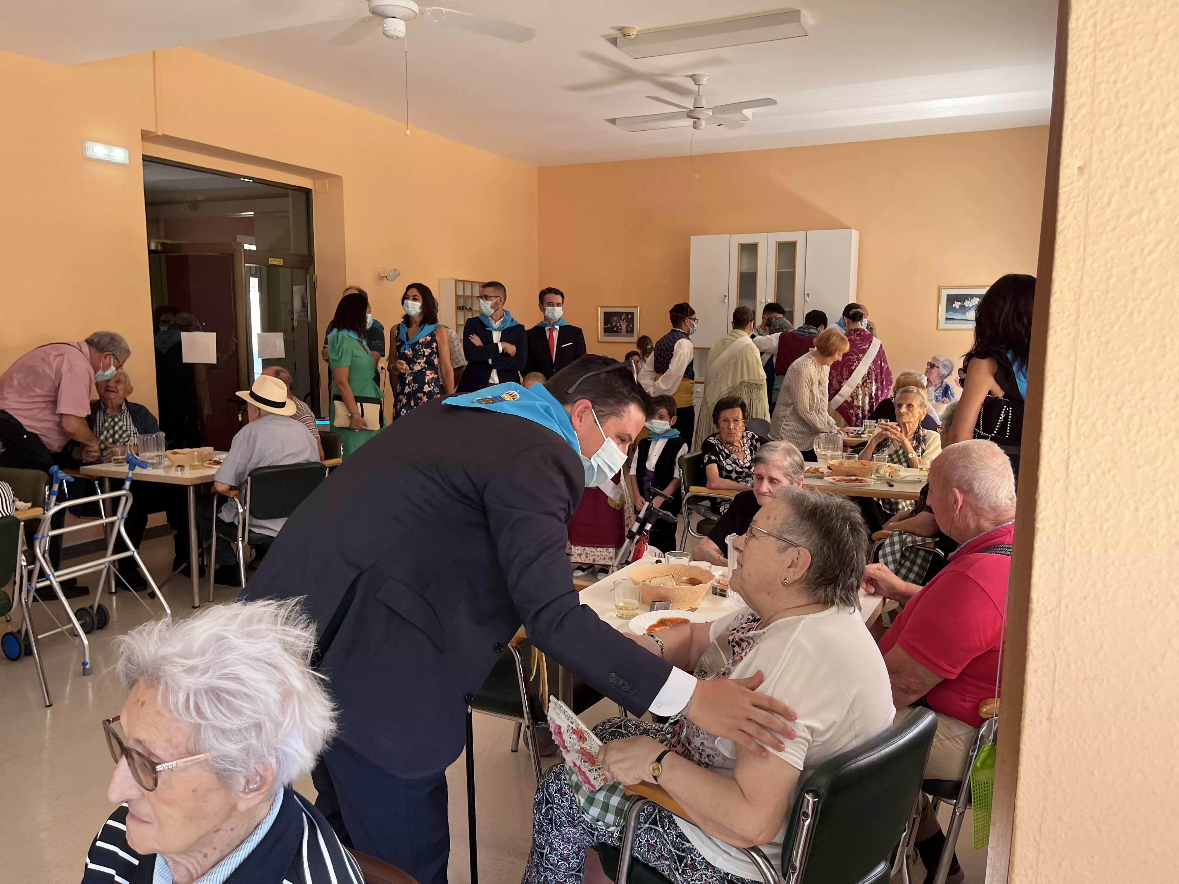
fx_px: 886
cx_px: 590
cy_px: 442
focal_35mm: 26
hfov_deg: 67.3
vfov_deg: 53.1
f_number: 1.6
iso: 125
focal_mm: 5.1
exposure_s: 1/121
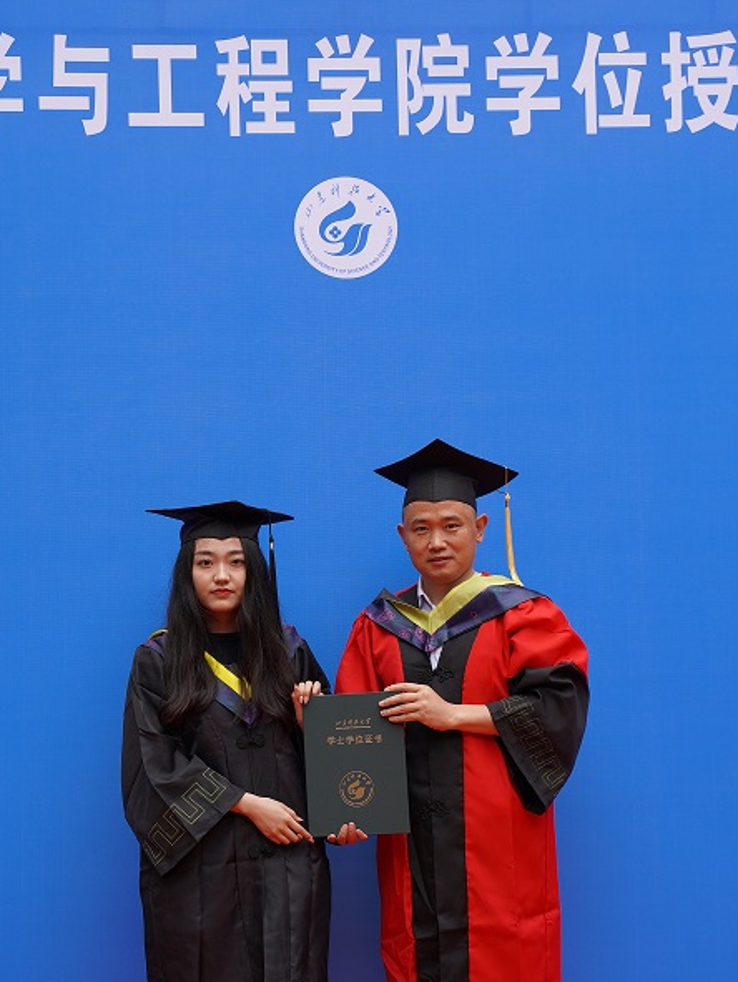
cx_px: 336
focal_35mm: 79
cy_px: 492
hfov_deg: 18.7
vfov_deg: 24.7
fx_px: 2243
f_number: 4
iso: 500
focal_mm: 54
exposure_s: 1/250
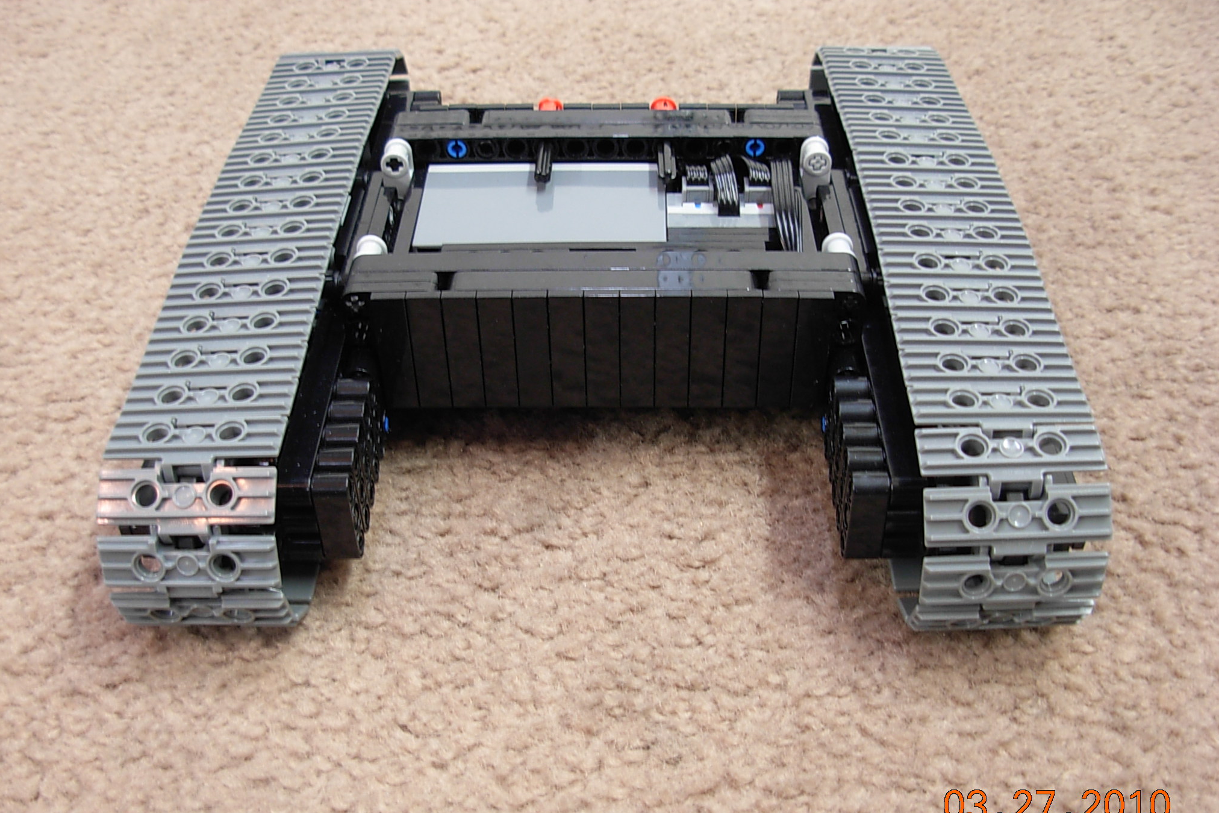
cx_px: 604
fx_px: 1354
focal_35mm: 40
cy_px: 440
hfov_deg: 48.5
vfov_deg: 33.4
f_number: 2.9
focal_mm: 6.3
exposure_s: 1/5.8
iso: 79
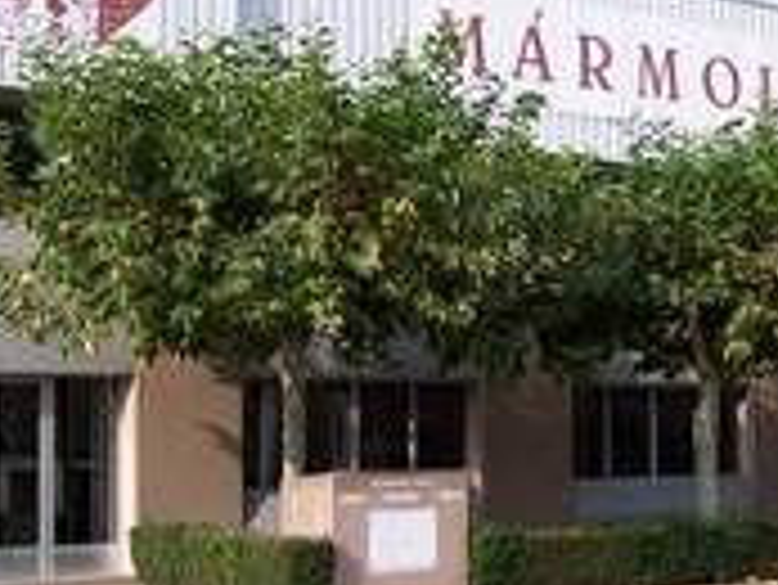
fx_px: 1777
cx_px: 508
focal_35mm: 79
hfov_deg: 24.6
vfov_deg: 18.7
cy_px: 302
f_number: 2.8
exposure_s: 1/750
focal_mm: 6.3
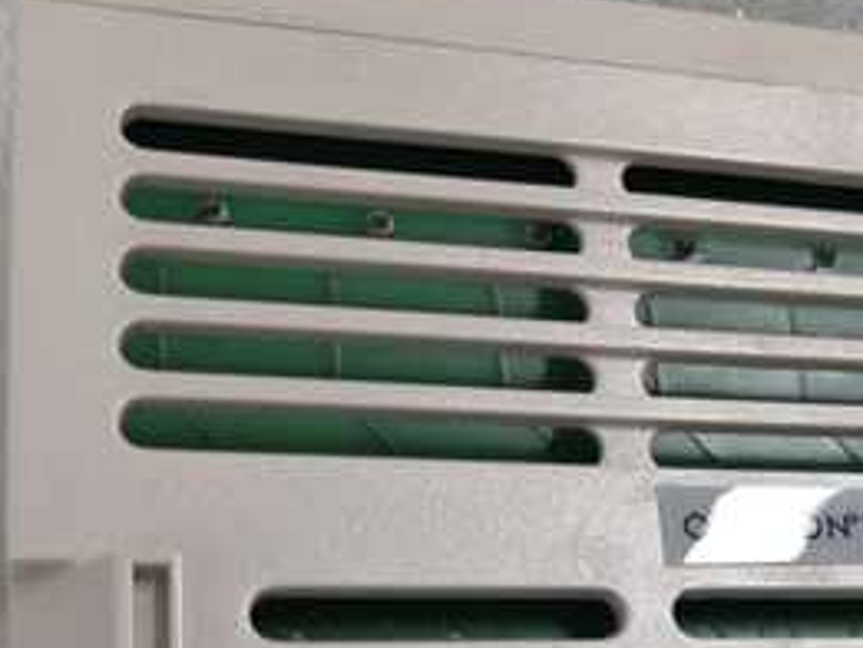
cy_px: 588
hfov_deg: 30.4
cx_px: 698
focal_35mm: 62
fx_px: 1546
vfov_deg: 23.0
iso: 160
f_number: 1.8
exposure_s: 1/50
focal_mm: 3.95
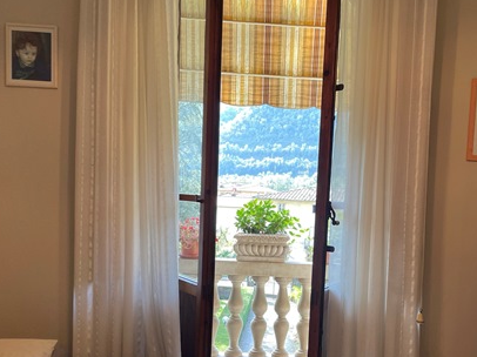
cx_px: 311
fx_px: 565
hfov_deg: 45.2
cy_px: 238
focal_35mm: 41
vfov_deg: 34.8
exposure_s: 1/100
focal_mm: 4.2
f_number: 1.6
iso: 100
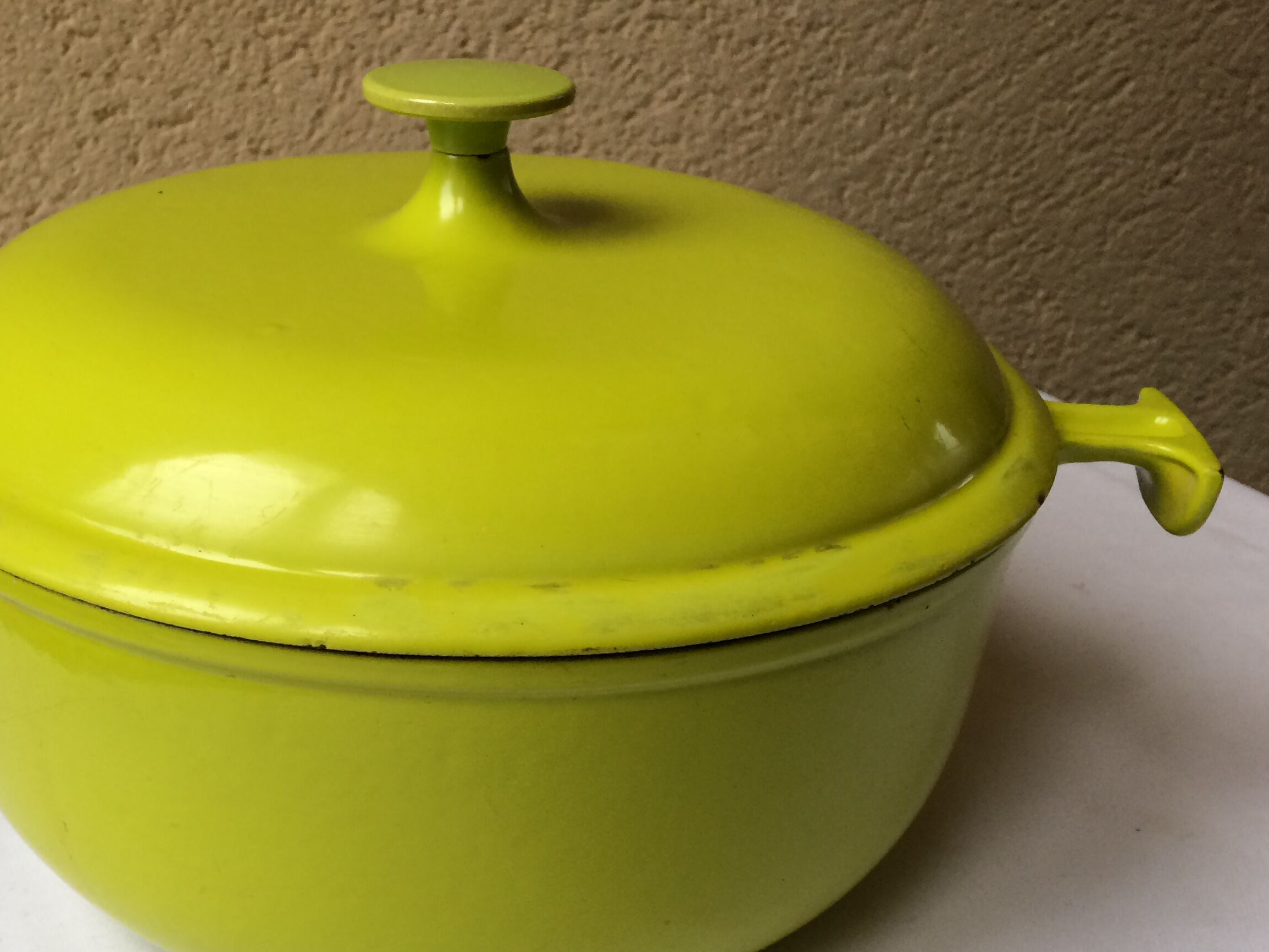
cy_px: 611
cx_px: 454
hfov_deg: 45.3
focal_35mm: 41
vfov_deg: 34.9
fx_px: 1503
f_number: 2.2
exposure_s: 1/33
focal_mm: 4.15
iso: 40
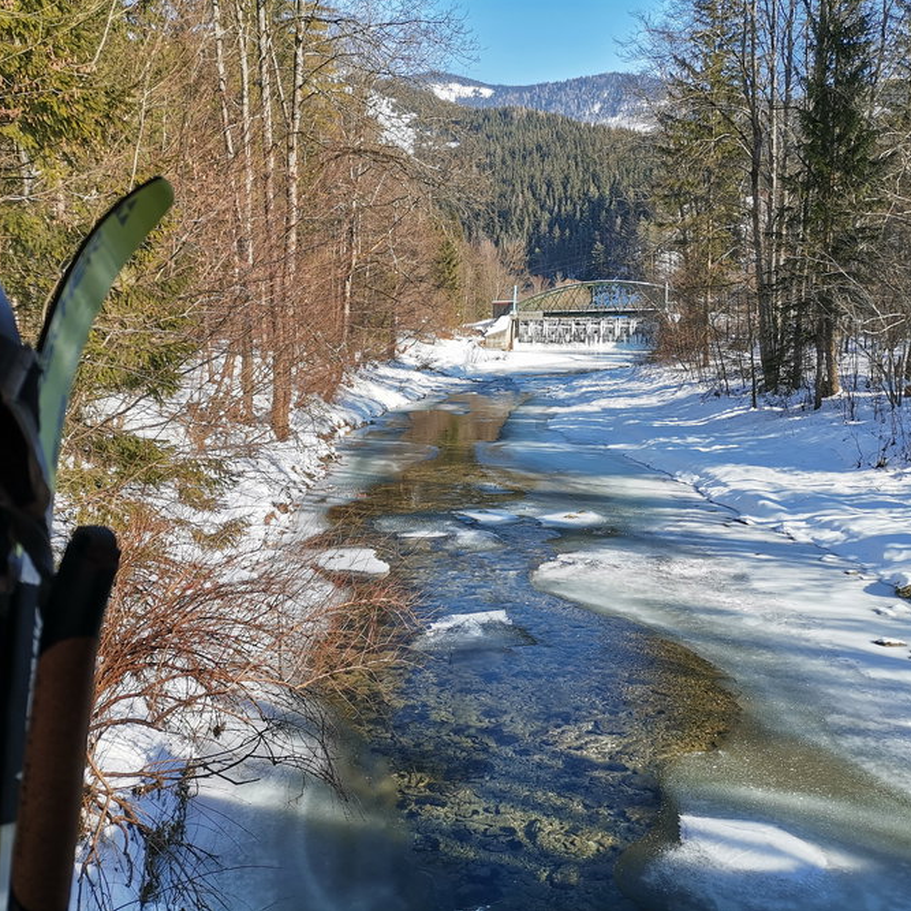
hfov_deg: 52.5
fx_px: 923
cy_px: 451
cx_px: 462
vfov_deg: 52.5
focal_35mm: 31
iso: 50
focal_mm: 4.75
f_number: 1.8
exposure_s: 1/1357
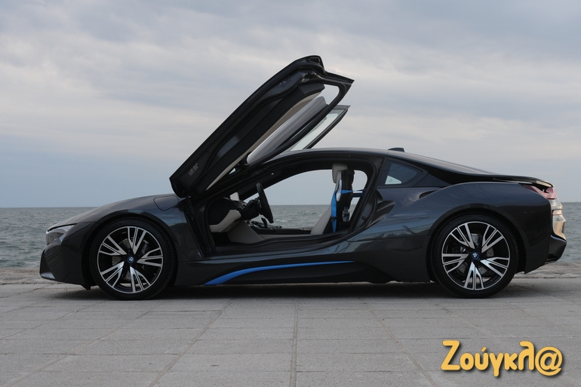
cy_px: 194
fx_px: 774
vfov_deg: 28.1
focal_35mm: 48
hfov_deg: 41.1
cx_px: 290
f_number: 7.1
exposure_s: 1/200
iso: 400
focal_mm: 32
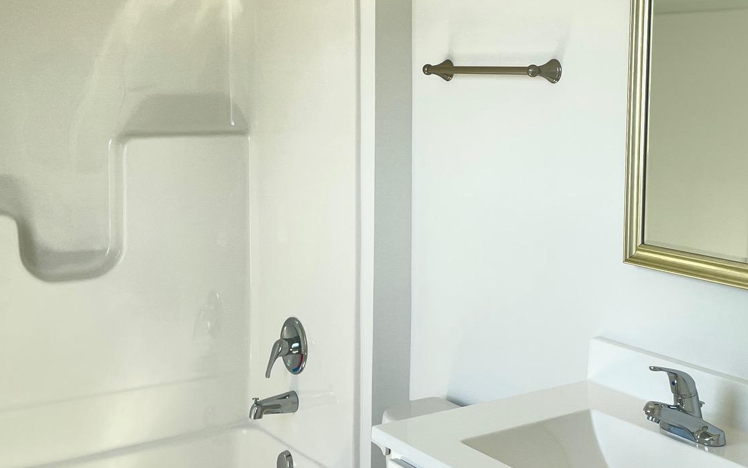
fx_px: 1040
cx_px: 544
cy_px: 156
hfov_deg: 38.7
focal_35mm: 51
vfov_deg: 25.2
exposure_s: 1/121
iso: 32
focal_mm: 4.2
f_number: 1.6
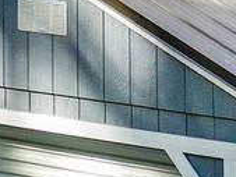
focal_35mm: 229
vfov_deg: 6.5
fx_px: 1562
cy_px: 128
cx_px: 392
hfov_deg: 8.4
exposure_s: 1/30
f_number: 2.8
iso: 200
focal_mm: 10.26
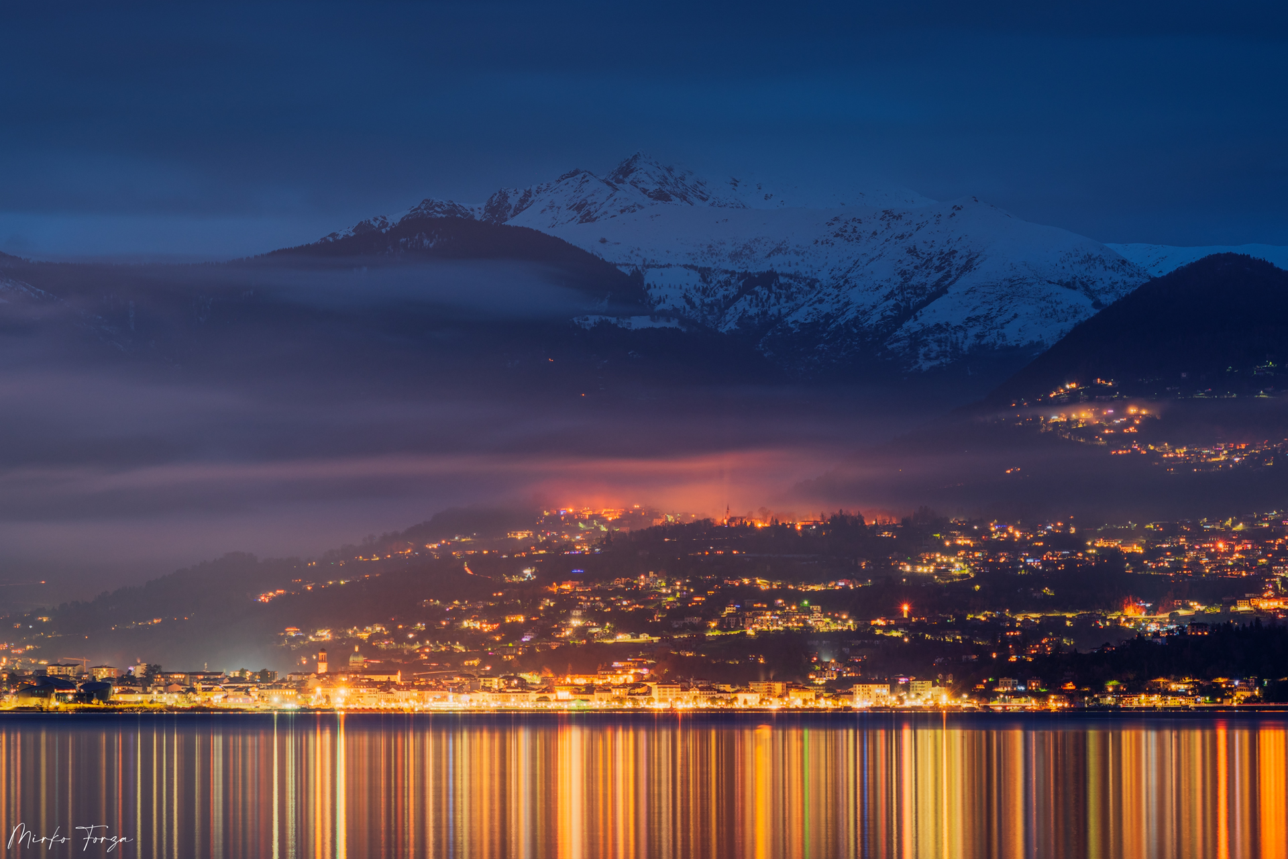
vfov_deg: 10.3
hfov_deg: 15.4
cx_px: 644
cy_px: 430
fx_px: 4758
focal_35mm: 133
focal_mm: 89
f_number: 5.6
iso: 100
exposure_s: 119
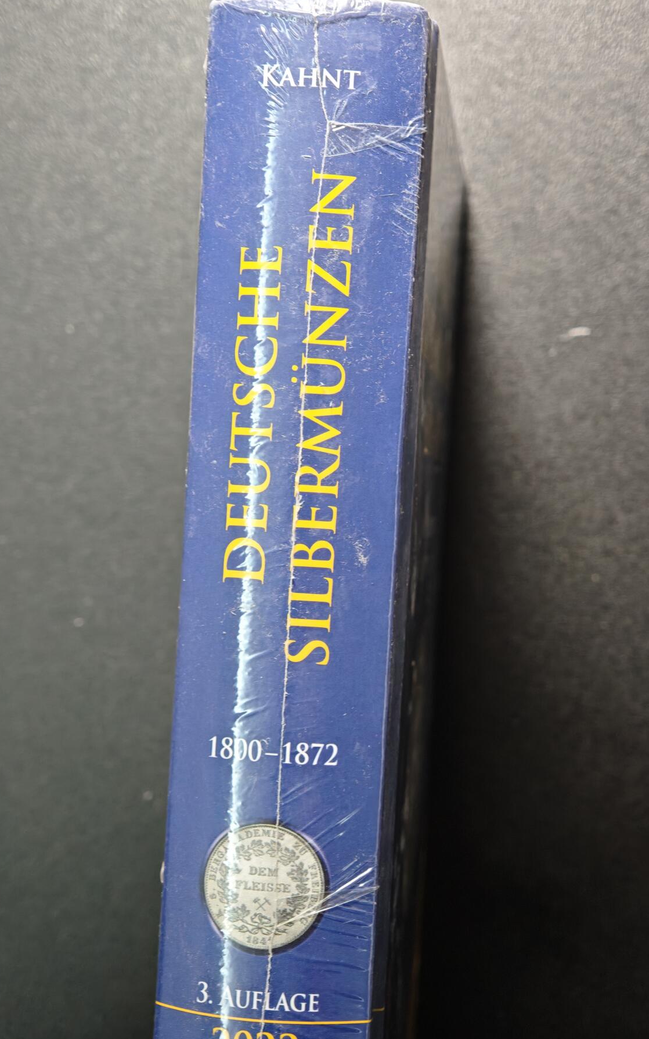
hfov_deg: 20.3
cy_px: 520
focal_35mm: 64
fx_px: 1811
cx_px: 346
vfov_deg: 32.0
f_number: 2
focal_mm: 9
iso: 800
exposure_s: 1/40
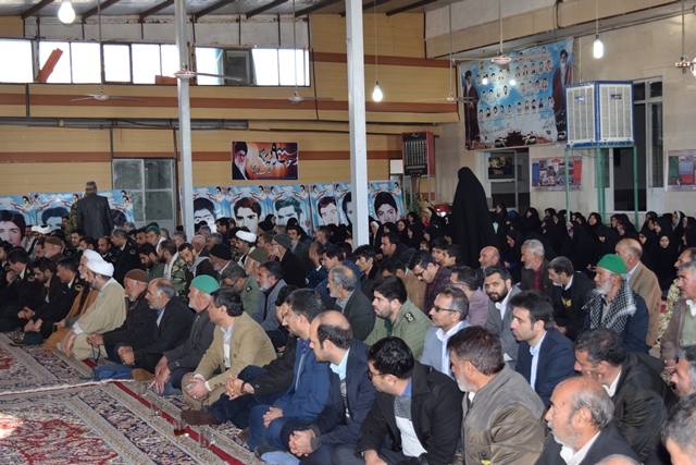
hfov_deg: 36.9
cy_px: 232
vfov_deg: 25.1
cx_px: 348
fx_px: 1044
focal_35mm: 54
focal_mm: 36
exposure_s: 1/125
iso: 800
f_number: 5.6
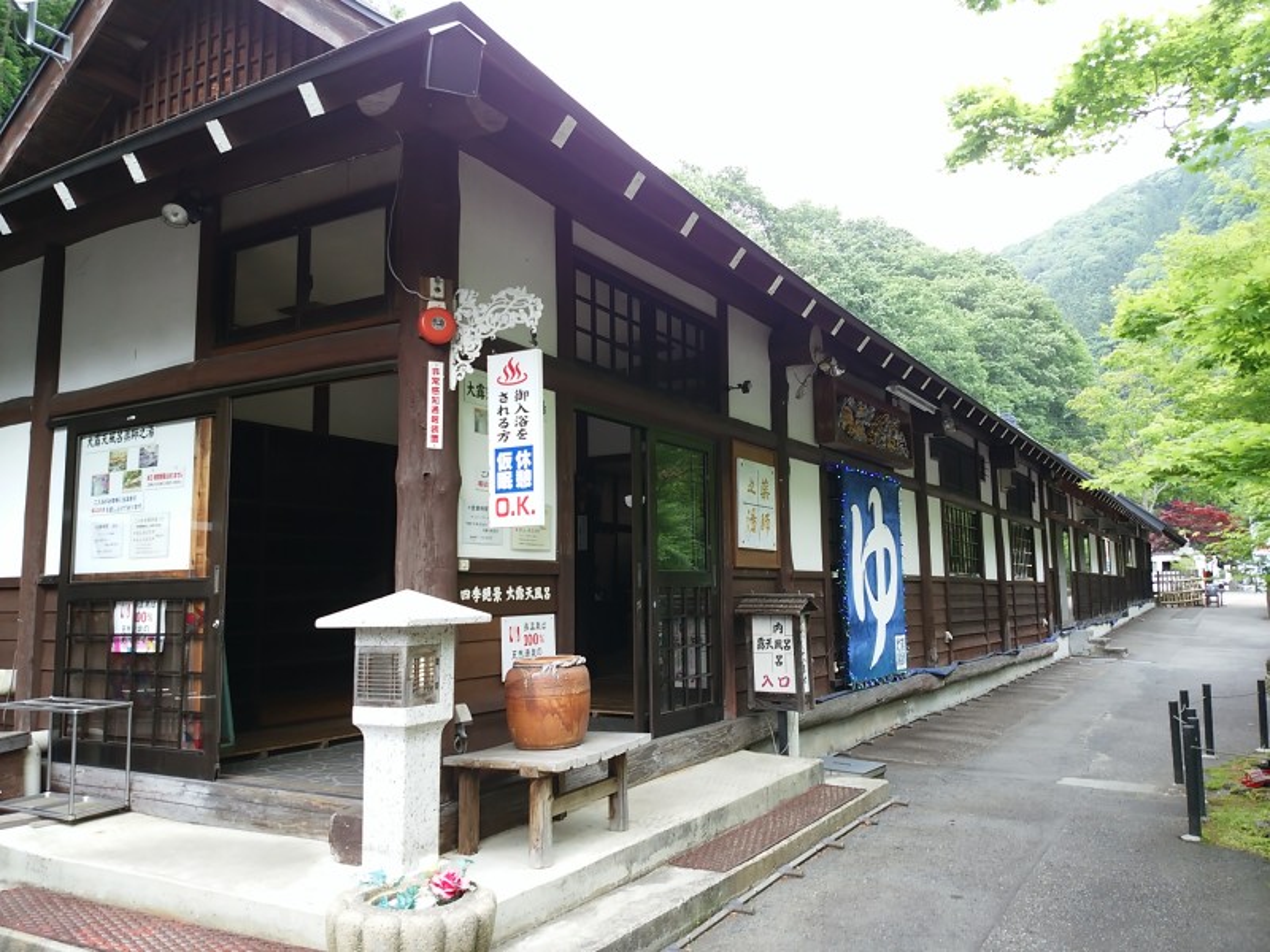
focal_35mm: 26
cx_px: 635
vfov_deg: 53.1
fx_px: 954
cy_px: 476
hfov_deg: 67.3
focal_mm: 4.8
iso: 37
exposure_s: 1/167
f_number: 2
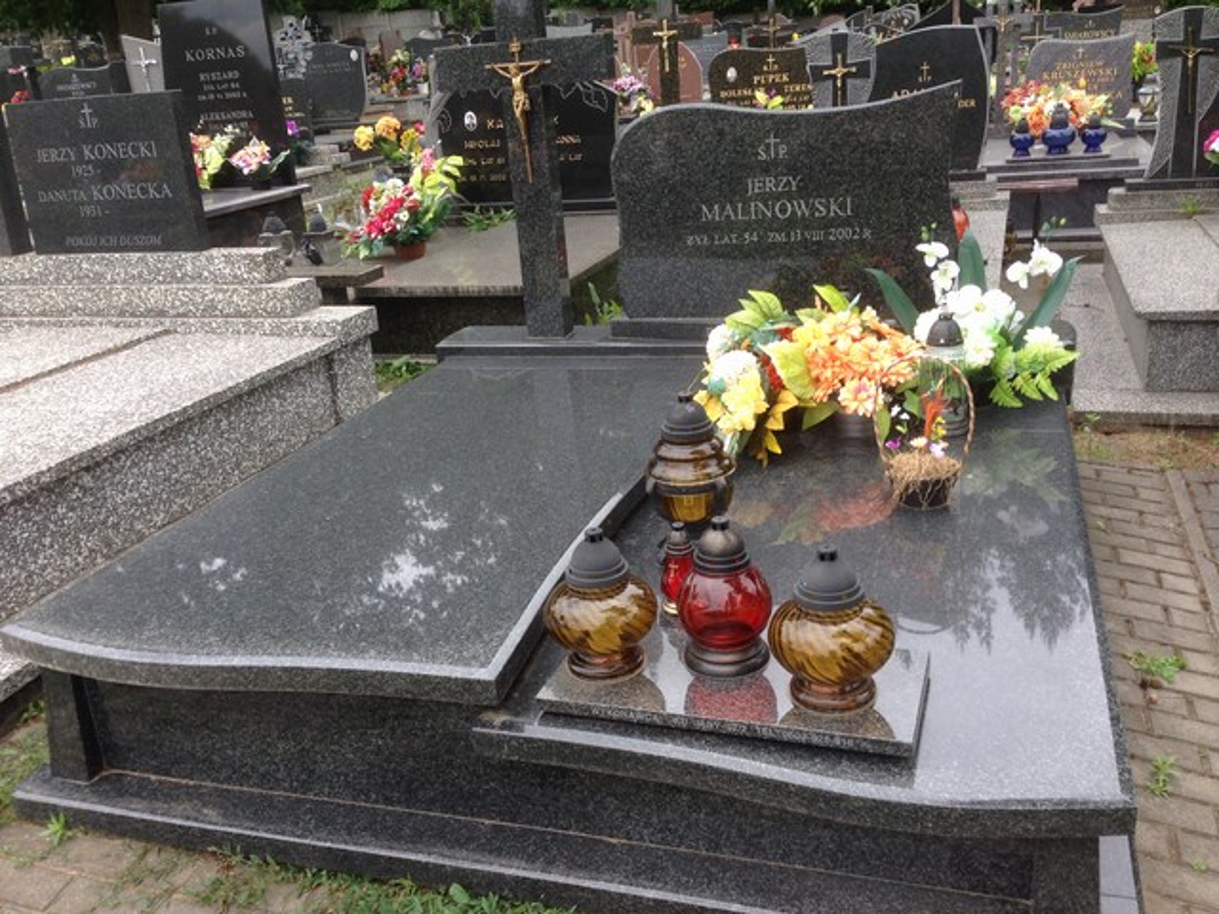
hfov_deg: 55.4
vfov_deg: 42.9
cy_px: 457
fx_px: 1162
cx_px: 610
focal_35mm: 33
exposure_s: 1/357
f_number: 2.4
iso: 50
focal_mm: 4.12
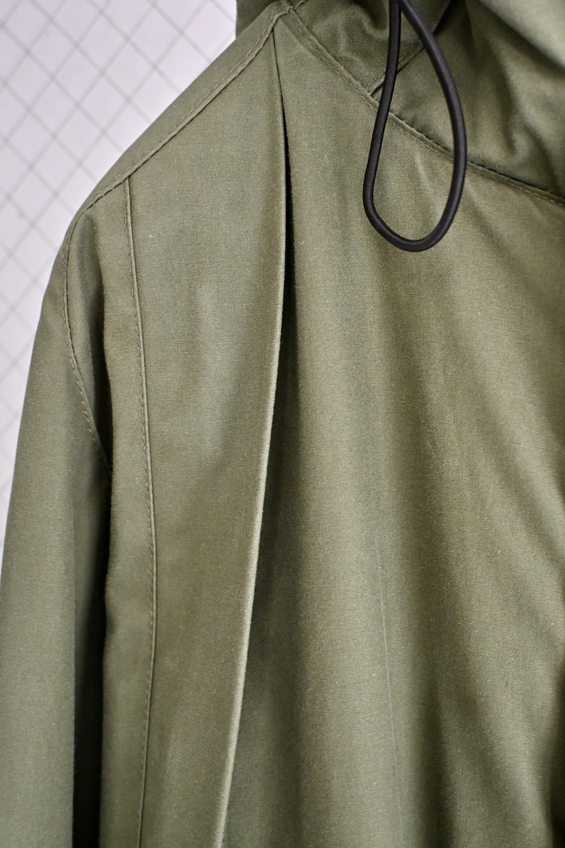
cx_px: 282
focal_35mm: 30
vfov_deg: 61.9
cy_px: 424
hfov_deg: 43.6
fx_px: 706
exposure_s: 1/50
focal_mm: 20
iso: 800
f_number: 4.5
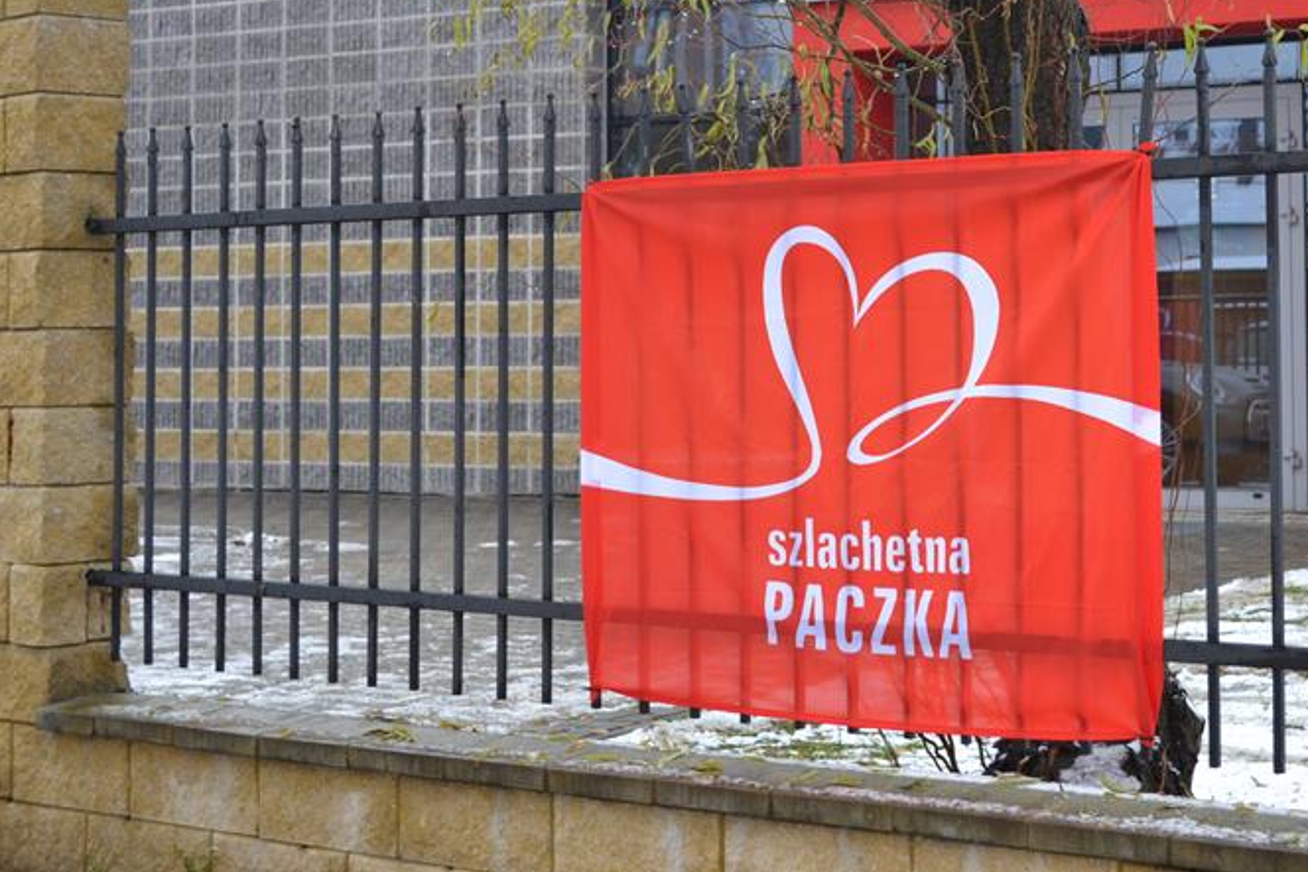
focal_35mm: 74
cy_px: 204
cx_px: 881
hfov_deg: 27.2
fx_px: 2689
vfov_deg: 18.3
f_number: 4.8
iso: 400
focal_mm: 32
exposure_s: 1/80
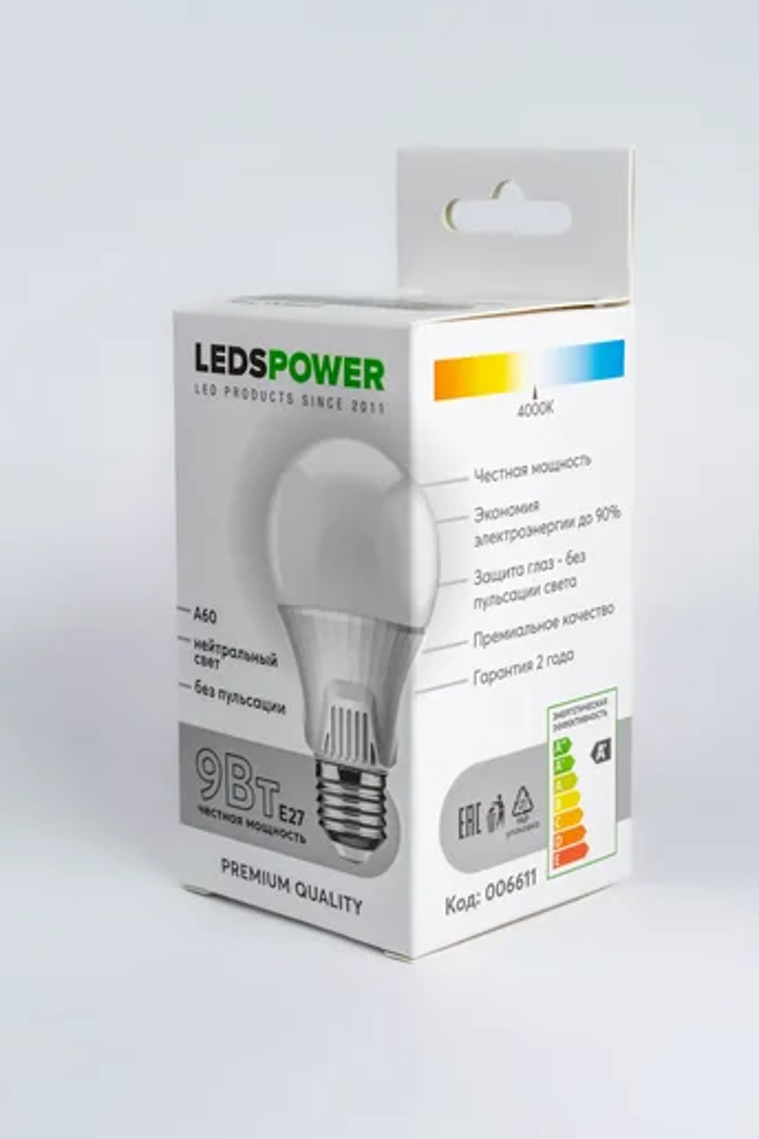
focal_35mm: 64
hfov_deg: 21.2
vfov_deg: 31.4
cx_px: 399
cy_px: 578
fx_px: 2024
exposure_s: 1/100
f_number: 10
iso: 320
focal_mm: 55
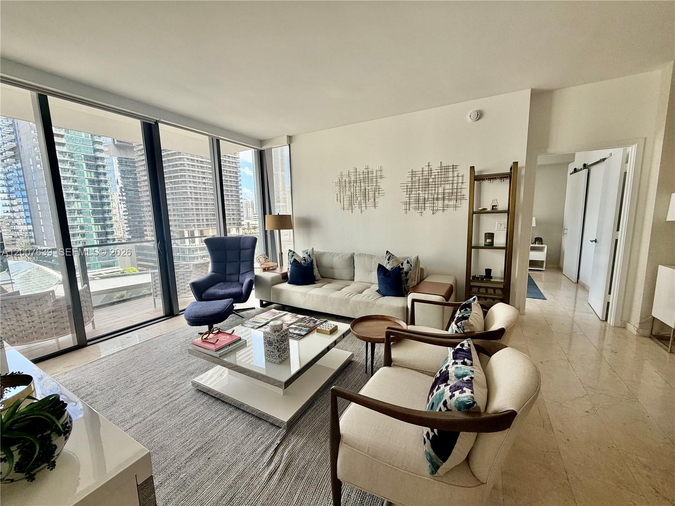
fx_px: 273
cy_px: 253
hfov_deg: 102.1
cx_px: 338
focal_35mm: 14
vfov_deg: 85.7
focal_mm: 2.22
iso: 100
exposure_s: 1/121
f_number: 2.2
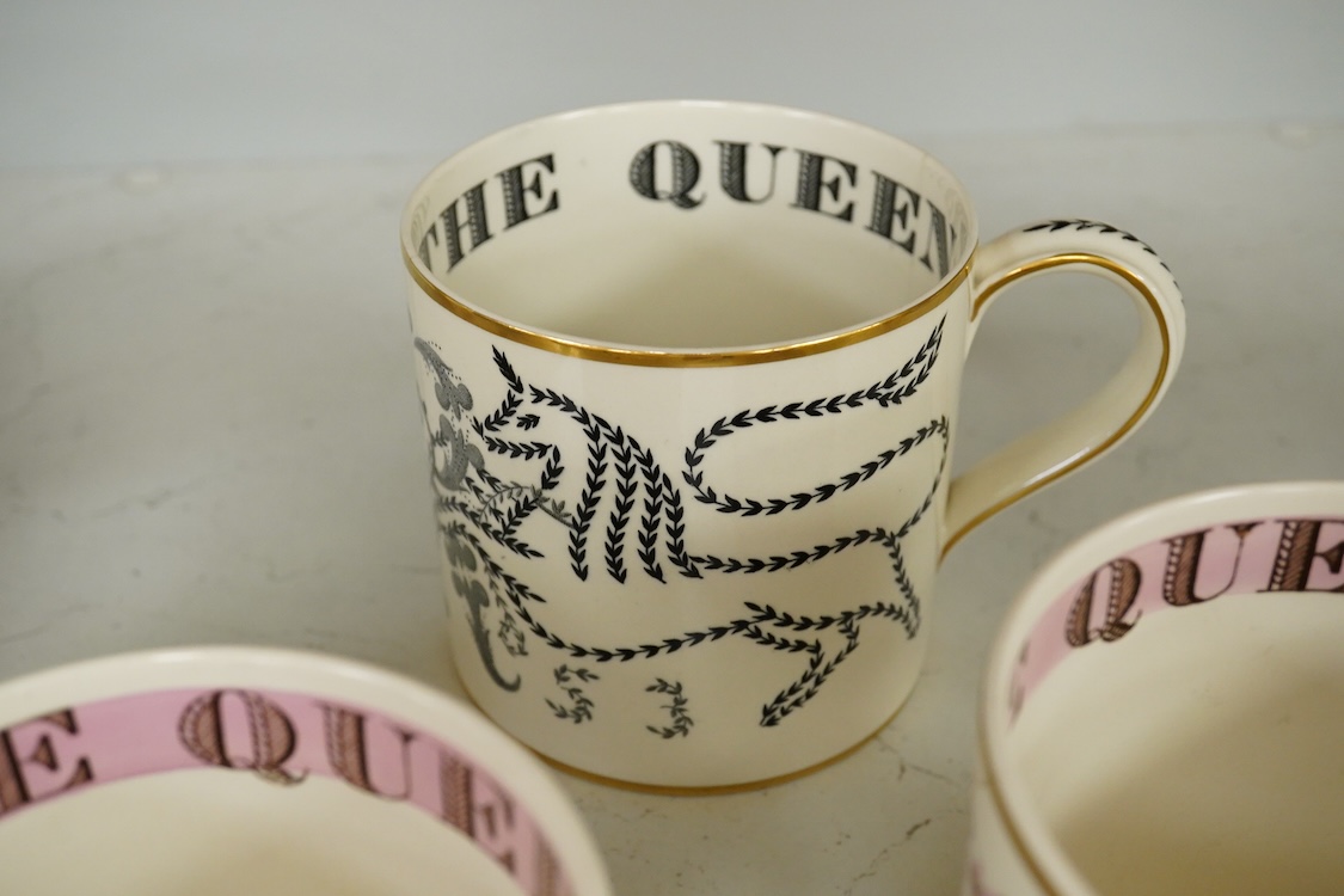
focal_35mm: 45
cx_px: 672
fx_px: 1680
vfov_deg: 29.9
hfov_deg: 43.6
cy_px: 448
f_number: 8
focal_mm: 30
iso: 2500
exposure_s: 1/160
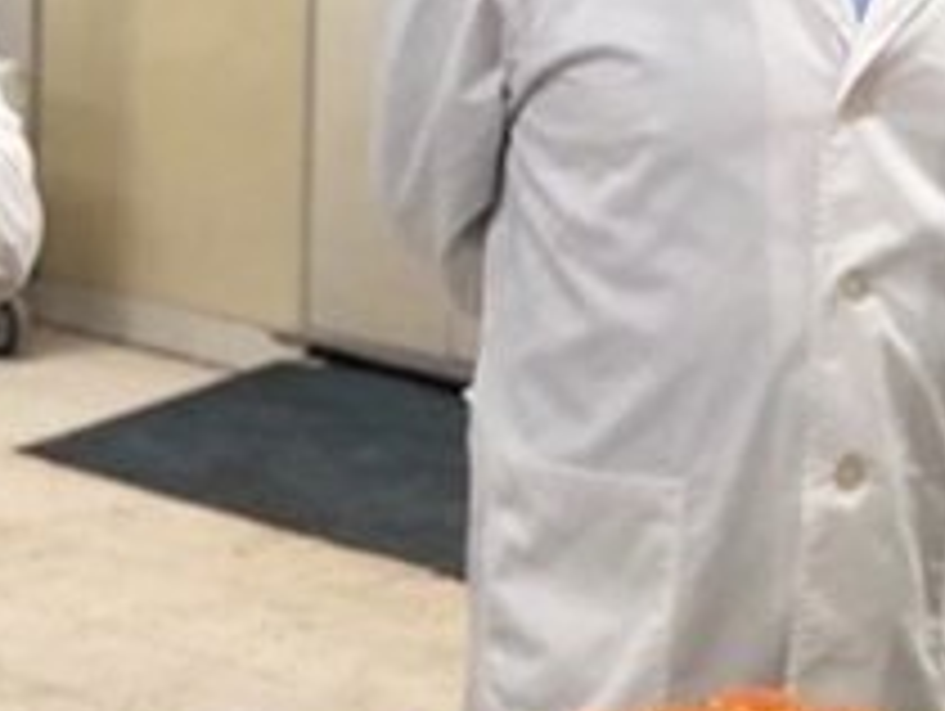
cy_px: 72
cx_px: 374
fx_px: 4674
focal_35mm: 171
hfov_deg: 11.5
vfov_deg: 8.7
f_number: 2.4
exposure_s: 1/50
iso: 100
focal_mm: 6
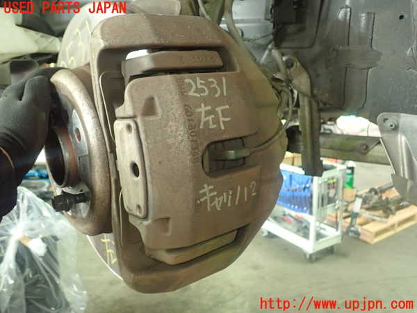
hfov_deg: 60.0
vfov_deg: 46.8
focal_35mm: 30
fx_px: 361
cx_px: 208
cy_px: 156
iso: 800
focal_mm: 5.5
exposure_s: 1/50
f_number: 2.3
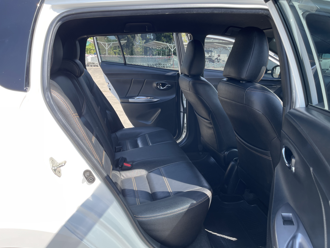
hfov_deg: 67.3
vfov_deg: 53.1
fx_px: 248
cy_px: 121
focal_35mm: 26
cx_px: 169
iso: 32
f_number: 1.6
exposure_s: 1/687
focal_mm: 5.1
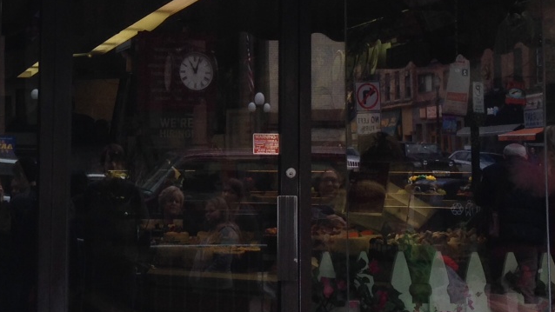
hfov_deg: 22.8
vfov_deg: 13.1
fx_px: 1354
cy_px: 47
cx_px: 99
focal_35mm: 92
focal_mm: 4.12
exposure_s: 1/250
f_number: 2.4
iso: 50
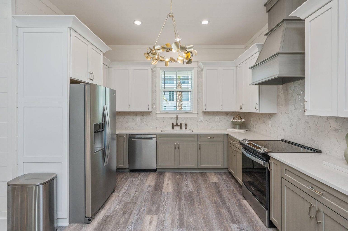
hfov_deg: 91.7
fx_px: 169
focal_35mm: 18
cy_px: 116
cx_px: 174
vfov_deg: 68.8
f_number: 9
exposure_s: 1/30
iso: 320
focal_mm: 17.5
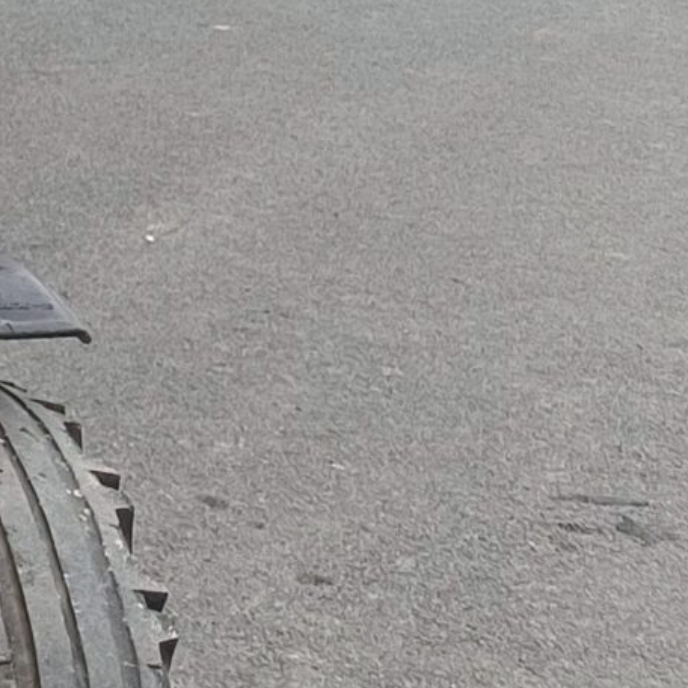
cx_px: -837
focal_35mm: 124
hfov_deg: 12.0
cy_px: 42
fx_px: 2788
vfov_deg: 13.9
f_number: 1.8
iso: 50
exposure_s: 1/129
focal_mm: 4.65
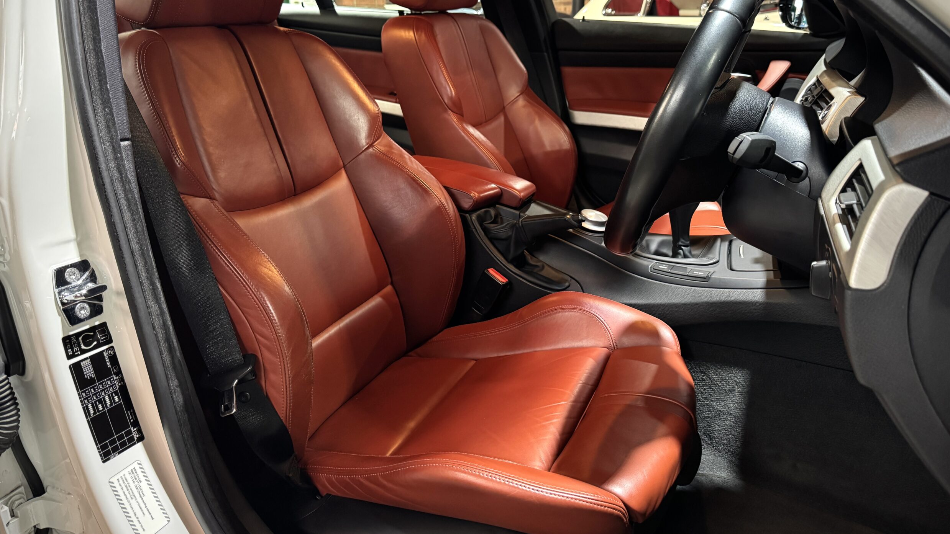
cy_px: 190
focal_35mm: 27
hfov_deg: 69.9
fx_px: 680
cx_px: 478
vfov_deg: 42.5
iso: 800
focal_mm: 6.76
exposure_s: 1/33
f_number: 1.78
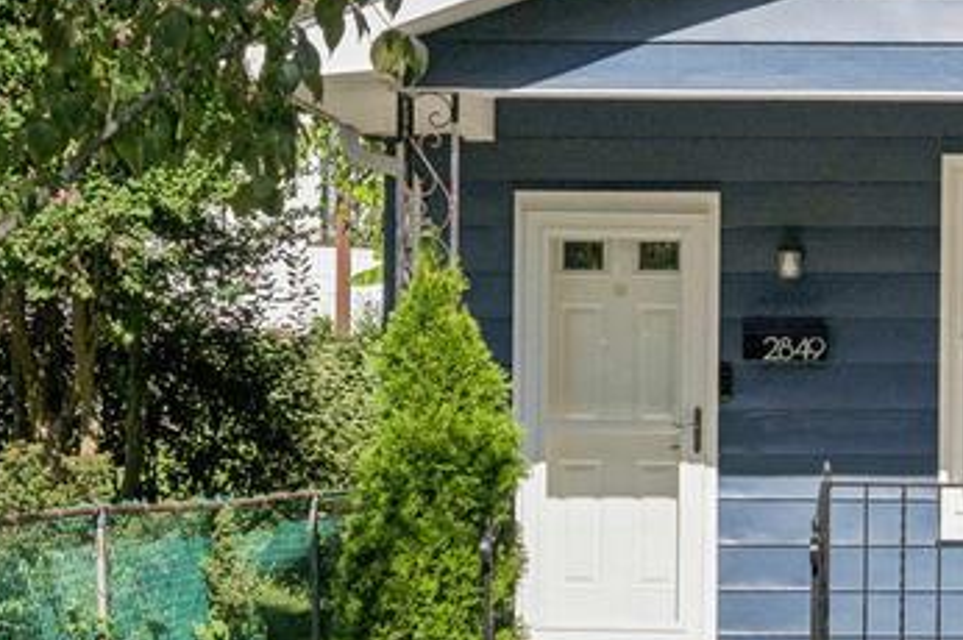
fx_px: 3341
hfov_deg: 16.1
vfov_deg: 10.9
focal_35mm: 125
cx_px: 944
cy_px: 47
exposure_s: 1/2000
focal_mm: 30
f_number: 7.1
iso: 400
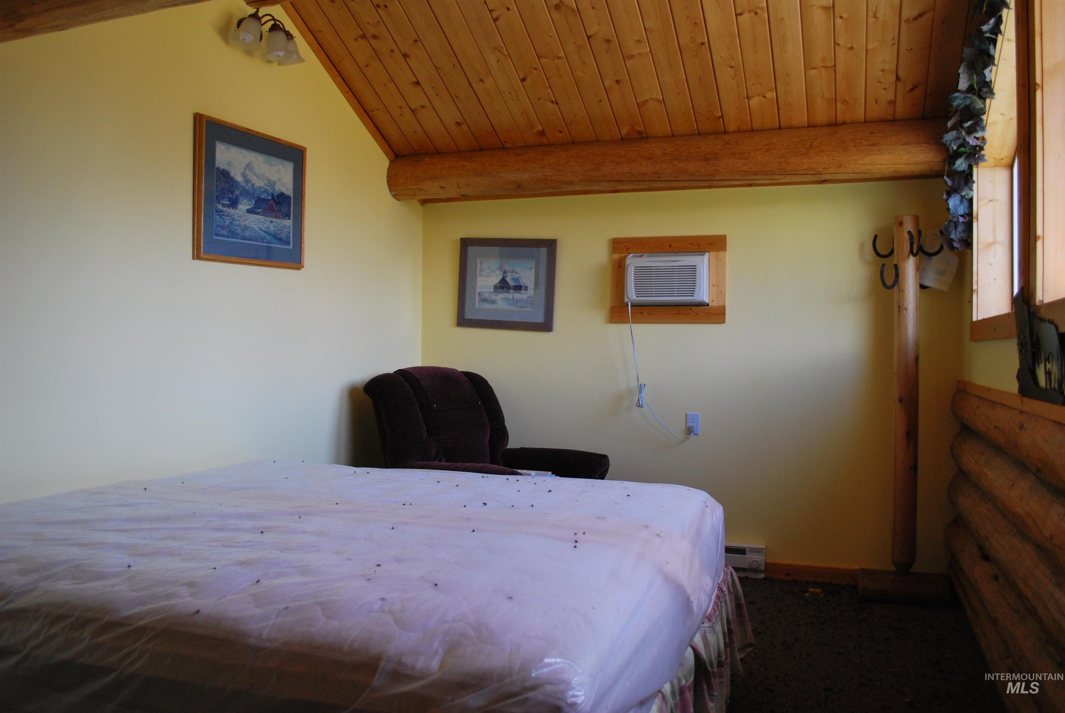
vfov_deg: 48.0
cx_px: 532
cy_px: 356
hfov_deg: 67.3
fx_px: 800
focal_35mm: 27
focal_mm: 18
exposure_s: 1/80
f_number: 3.8
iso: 400
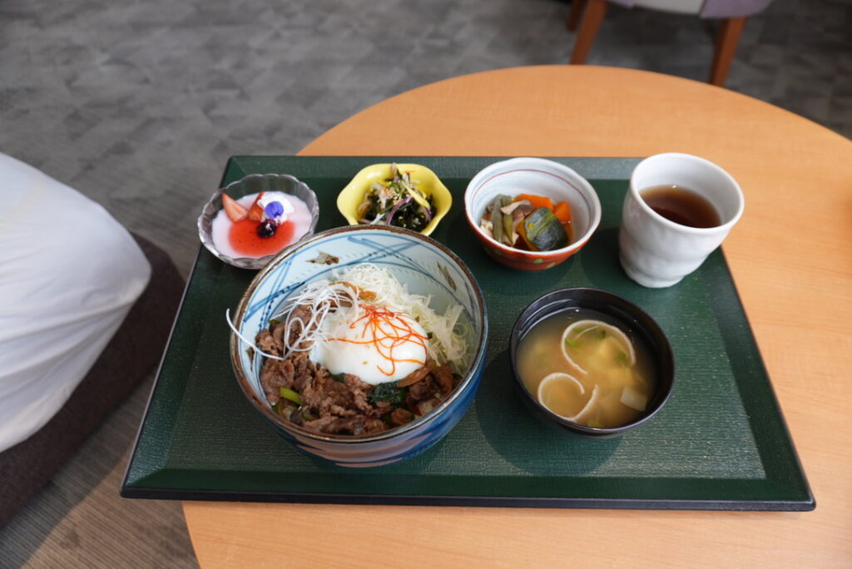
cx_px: 426
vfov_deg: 53.2
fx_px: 568
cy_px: 284
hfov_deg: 73.7
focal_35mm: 24
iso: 200
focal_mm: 16
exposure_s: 1/60
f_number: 4
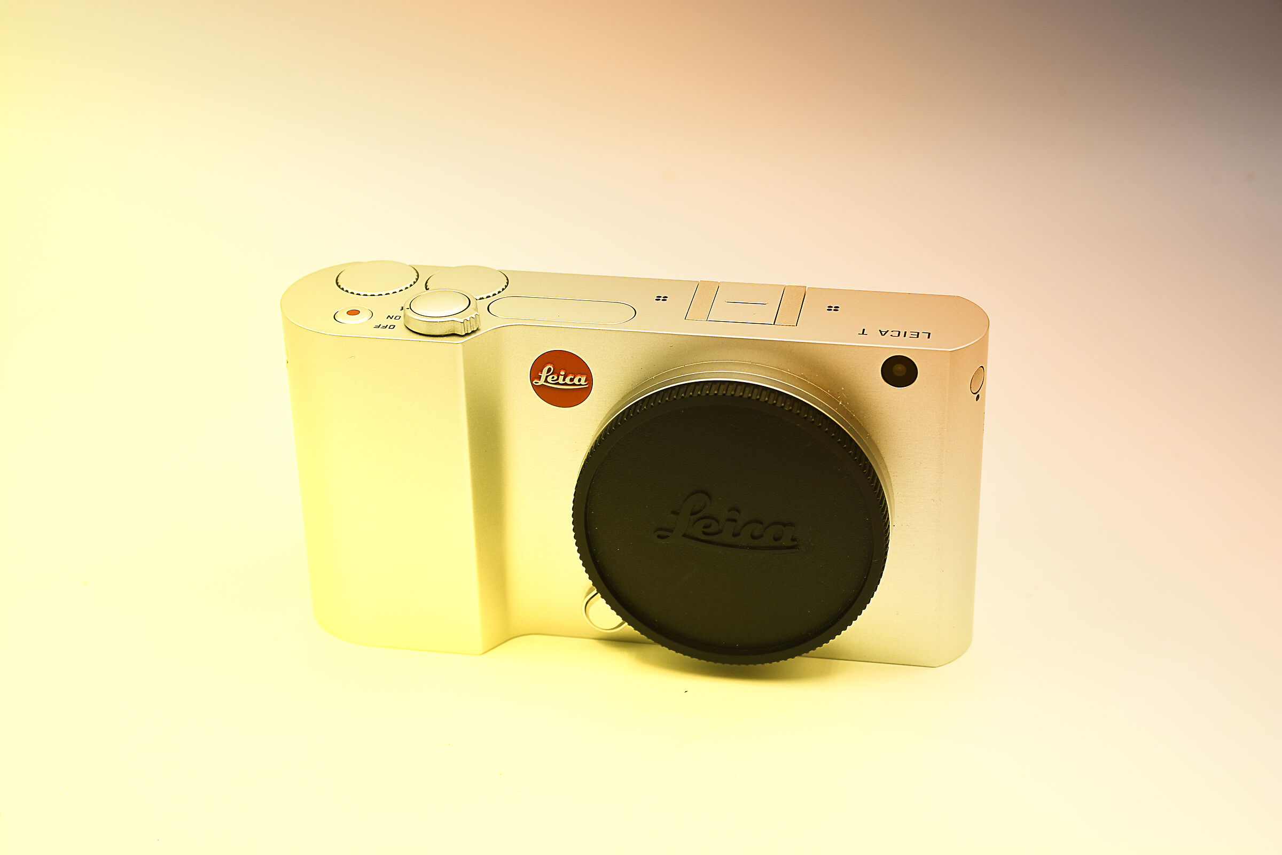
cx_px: 641
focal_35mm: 75
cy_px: 428
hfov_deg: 27.0
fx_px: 2671
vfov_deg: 18.2
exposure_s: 1/80
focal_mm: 50
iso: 100
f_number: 6.3
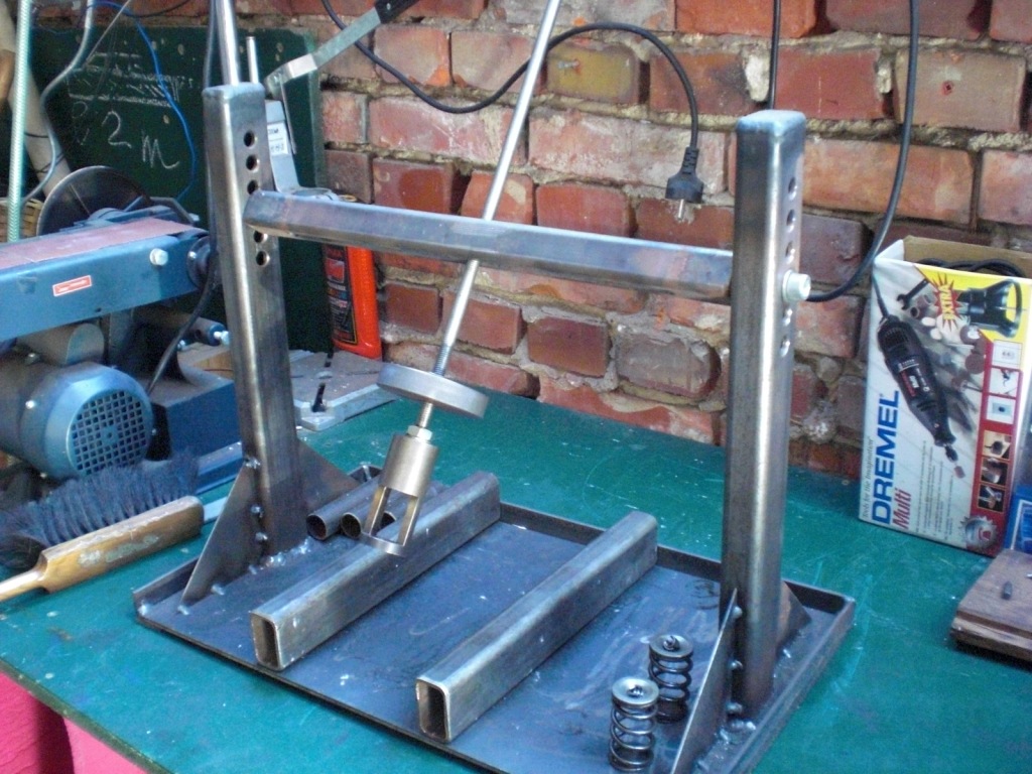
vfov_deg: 37.7
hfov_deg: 49.0
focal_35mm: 38
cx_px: 516
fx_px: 1133
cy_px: 387
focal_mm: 6.3
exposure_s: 1/20
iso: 800
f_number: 3.1
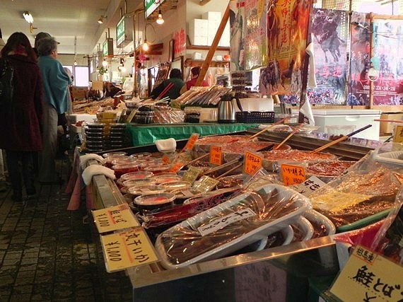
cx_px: 202
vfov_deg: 38.6
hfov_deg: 50.2
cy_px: 151
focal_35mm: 37
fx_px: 431
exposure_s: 1/250
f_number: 3.2
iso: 483
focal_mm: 6.6
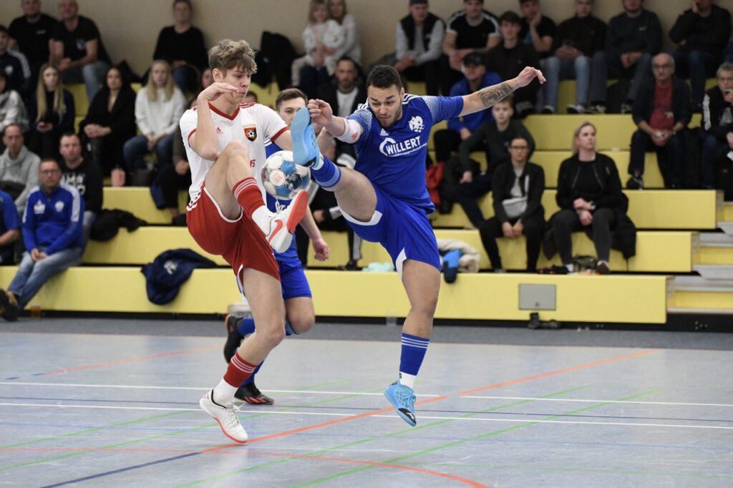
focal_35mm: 116
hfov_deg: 17.6
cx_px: 366
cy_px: 244
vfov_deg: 11.8
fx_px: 2361
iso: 8000
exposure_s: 1/800
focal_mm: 116
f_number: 2.8
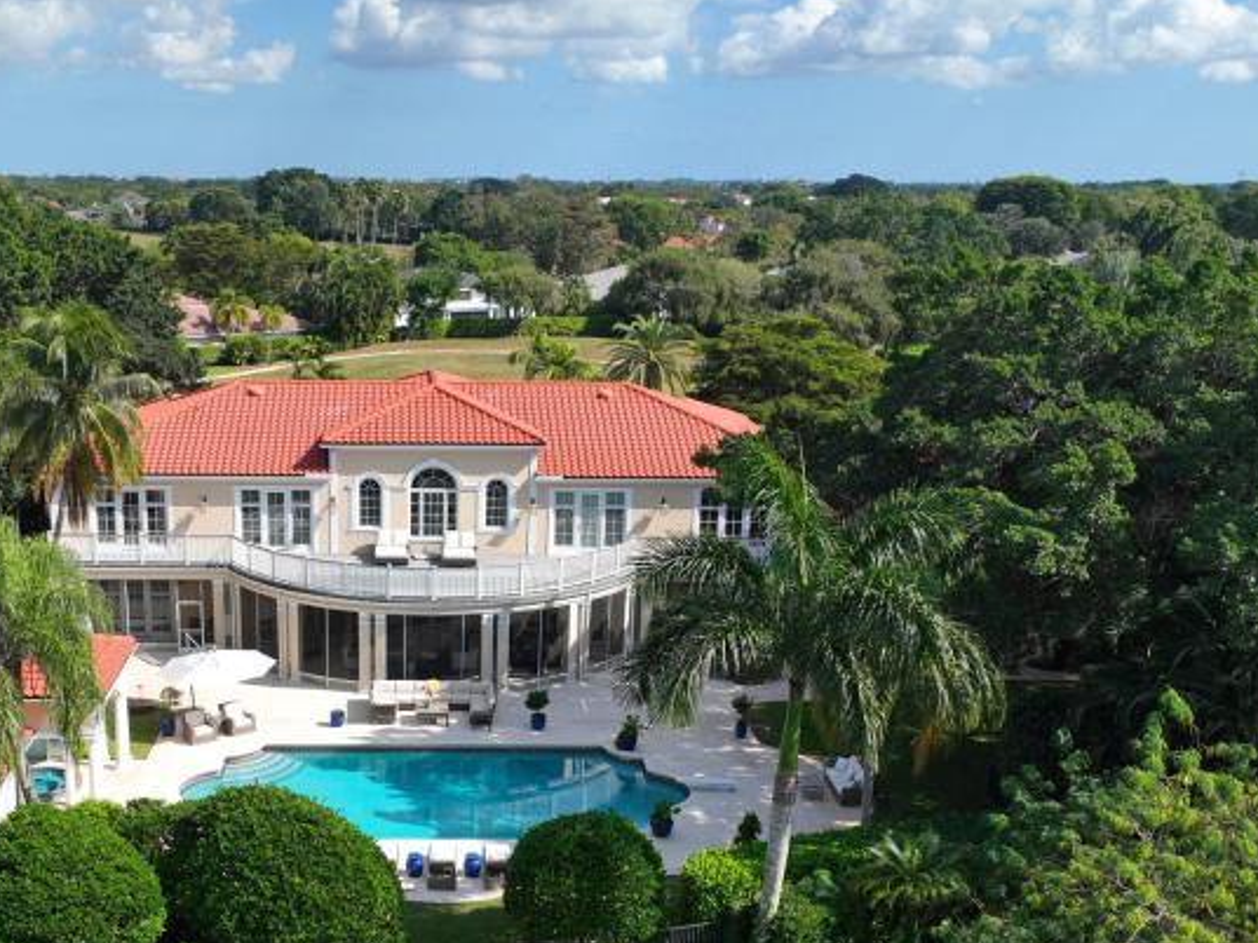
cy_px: 671
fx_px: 1563
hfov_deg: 43.3
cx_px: 424
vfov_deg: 33.1
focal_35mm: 43
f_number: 2.8
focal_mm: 12.29
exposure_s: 1/2000
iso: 120
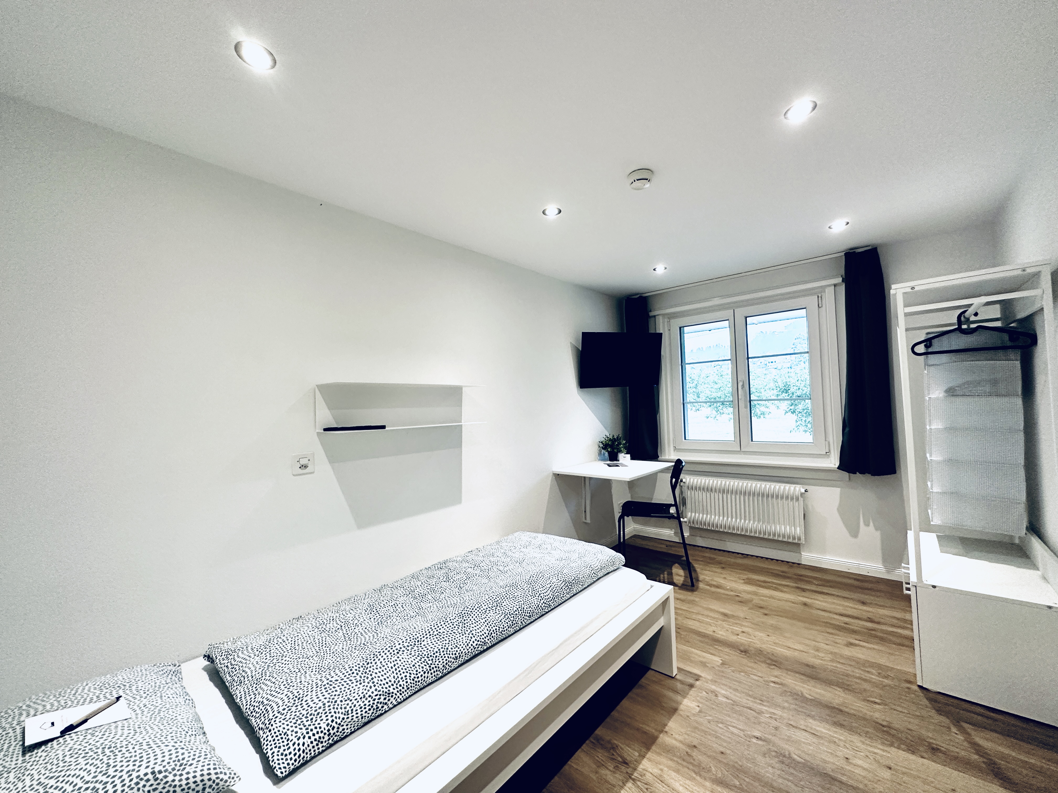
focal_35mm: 14
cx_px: 529
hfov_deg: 102.1
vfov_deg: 85.7
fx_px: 428
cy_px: 396
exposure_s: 1/100
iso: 200
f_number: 2.2
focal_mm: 2.22
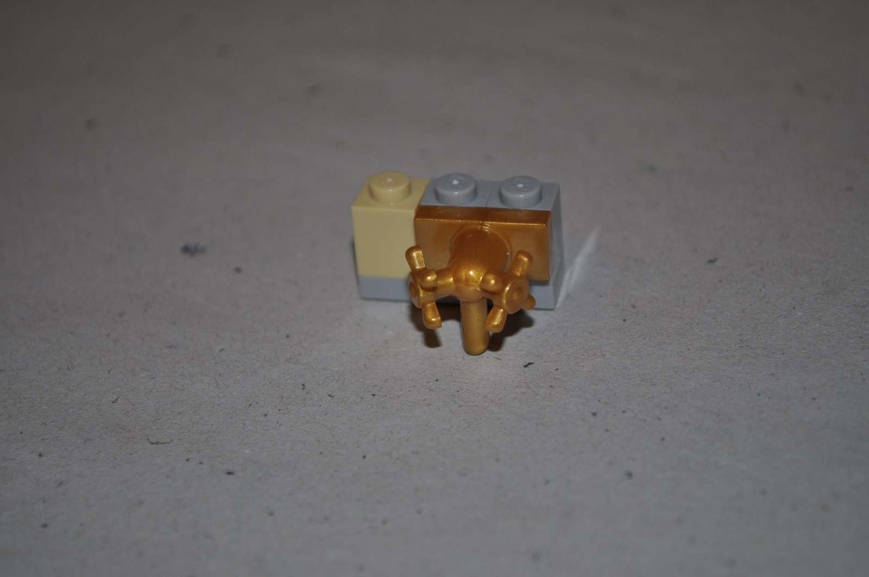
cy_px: 288
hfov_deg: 24.6
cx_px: 434
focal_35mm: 82
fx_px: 1989
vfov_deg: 16.5
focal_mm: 55
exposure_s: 1/30
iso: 200
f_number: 5.6
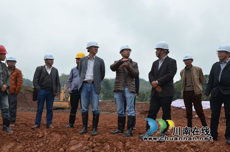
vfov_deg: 36.7
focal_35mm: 36
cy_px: 76
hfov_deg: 53.2
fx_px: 229
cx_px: 115
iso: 200
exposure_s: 1/200
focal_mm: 24
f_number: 7.1
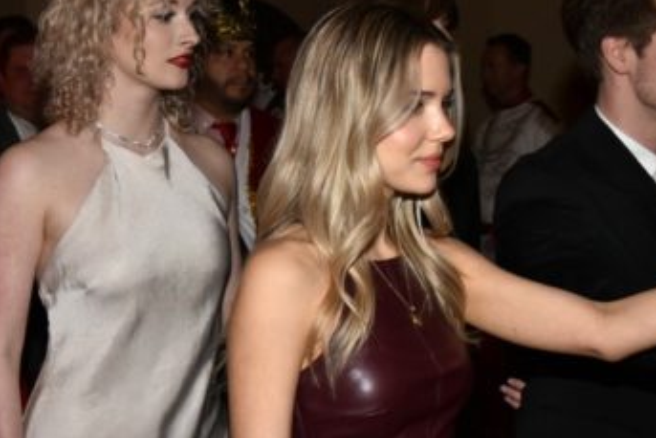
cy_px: 206
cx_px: 195
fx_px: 1294
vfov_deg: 19.2
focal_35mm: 71
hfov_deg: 28.2
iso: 1600
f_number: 6.3
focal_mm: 38
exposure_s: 1/60
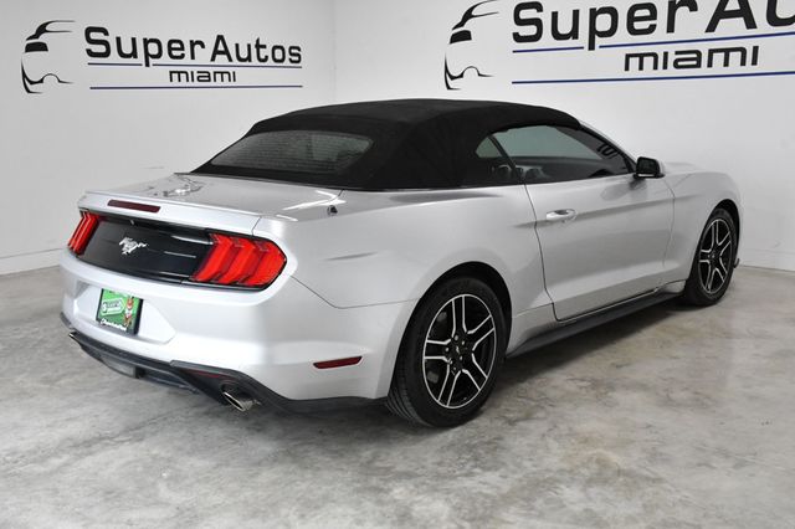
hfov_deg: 49.6
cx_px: 398
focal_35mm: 39
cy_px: 264
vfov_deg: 34.2
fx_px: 861
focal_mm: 26
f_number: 10
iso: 2500
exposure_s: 1/400
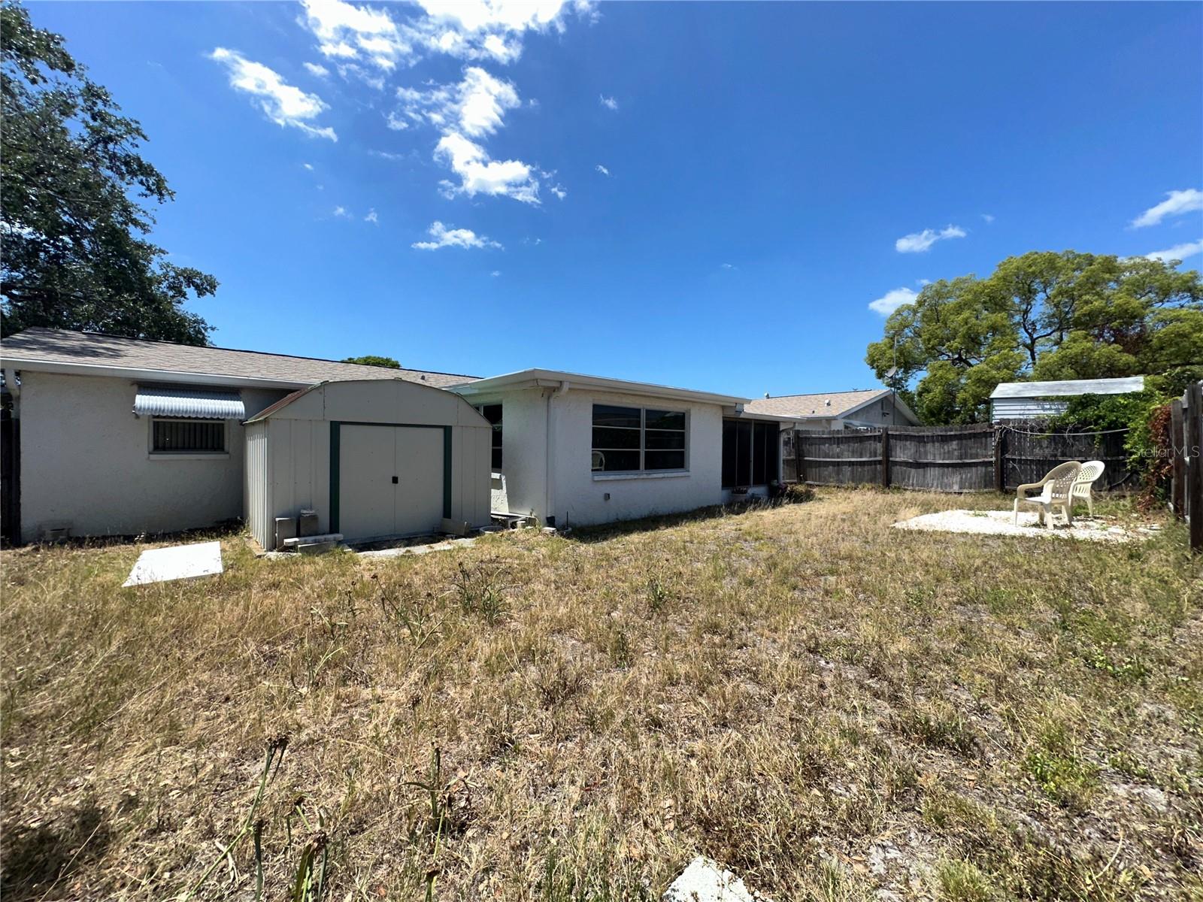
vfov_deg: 85.7
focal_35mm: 14
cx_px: 602
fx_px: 487
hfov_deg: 102.1
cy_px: 451
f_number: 2.2
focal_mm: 2.22
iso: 50
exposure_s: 1/2212
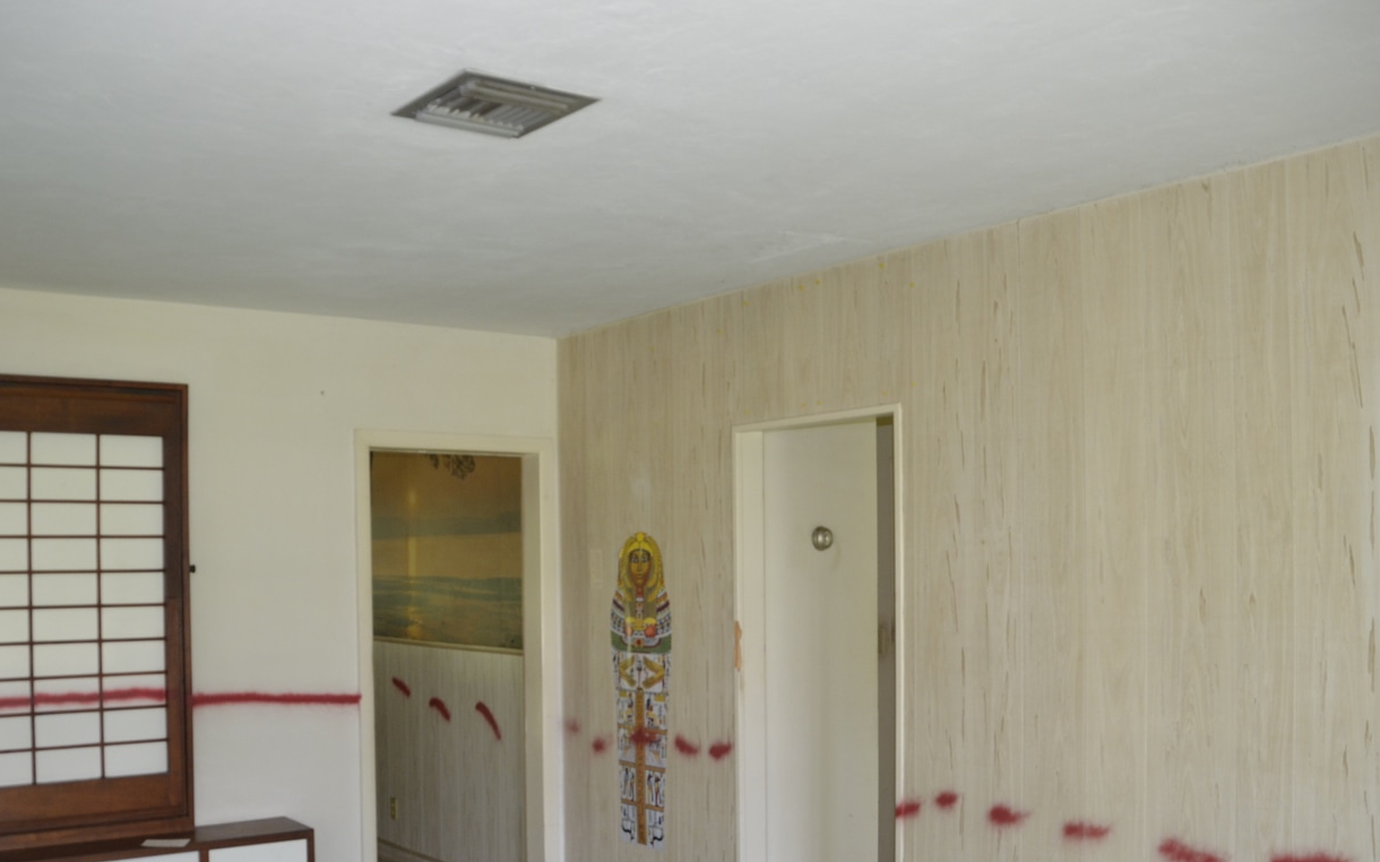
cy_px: 564
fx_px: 1278
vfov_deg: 36.9
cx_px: 603
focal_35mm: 34
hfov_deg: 56.5
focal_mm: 18
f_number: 3.5
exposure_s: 1/60
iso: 640
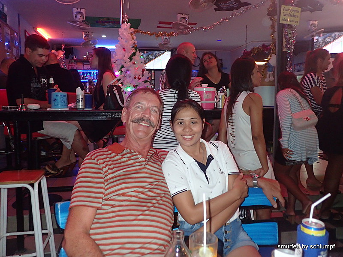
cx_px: 172
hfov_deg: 63.4
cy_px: 128
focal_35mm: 28
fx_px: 277
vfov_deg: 49.7
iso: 500
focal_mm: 5.14
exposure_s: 1/30
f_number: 2.2
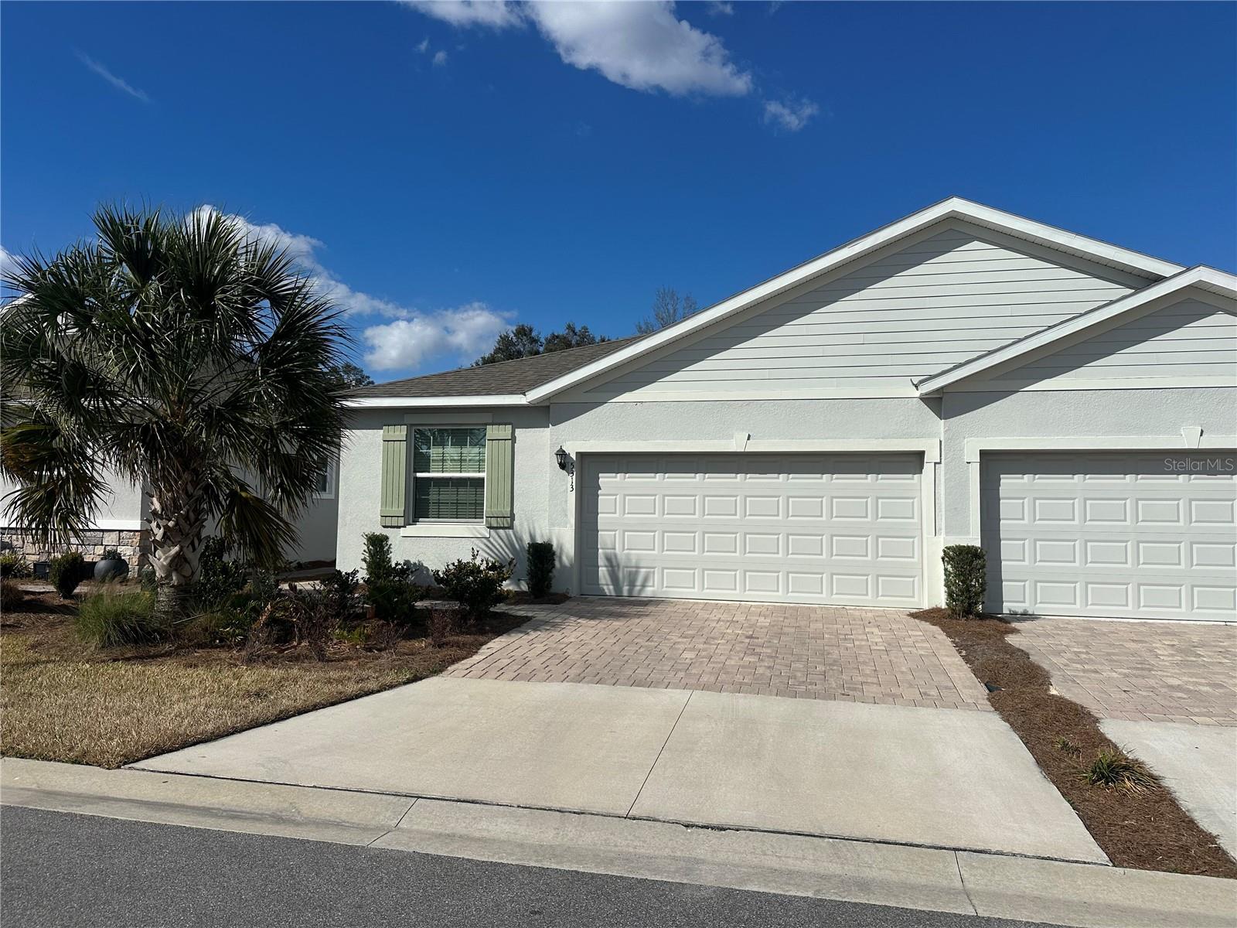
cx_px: 618
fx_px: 858
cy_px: 464
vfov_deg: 56.8
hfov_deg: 71.6
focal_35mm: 24
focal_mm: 6.86
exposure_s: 1/12048
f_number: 1.78
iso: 80
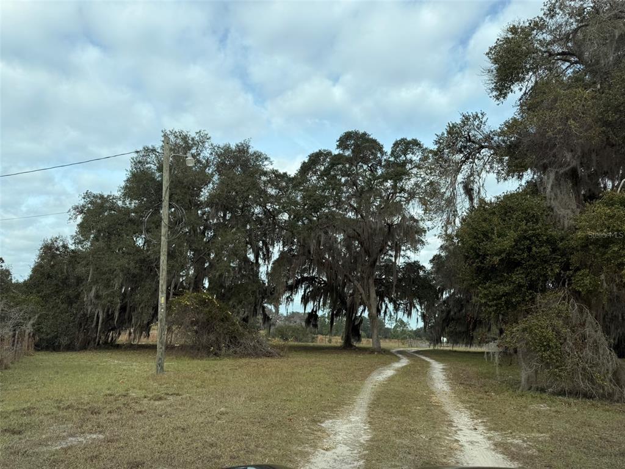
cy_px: 234
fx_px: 433
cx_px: 312
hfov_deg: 71.6
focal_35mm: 24
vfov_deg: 56.8
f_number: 1.78
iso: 80
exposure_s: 1/2525
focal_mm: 6.76
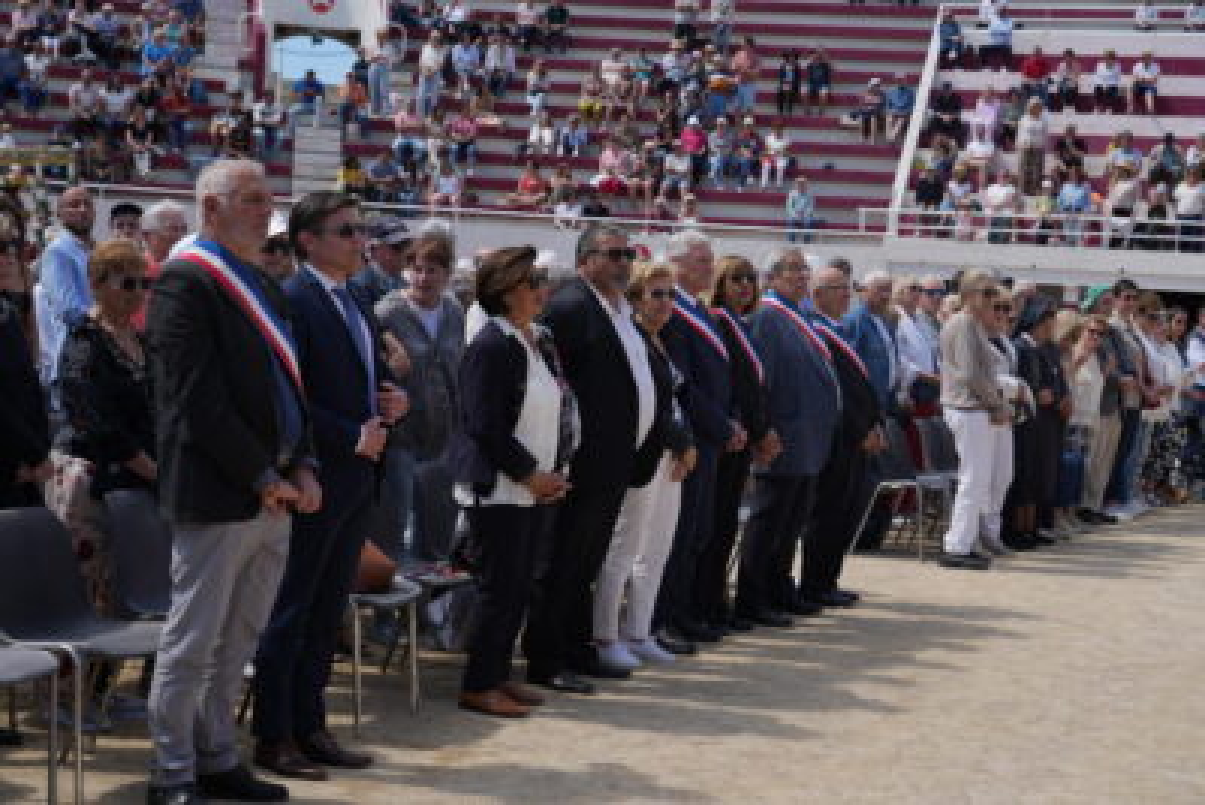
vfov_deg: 20.9
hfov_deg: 30.9
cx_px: 602
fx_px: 2176
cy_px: 402
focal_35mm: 65
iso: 100
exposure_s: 1/640
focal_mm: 65
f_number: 5.6
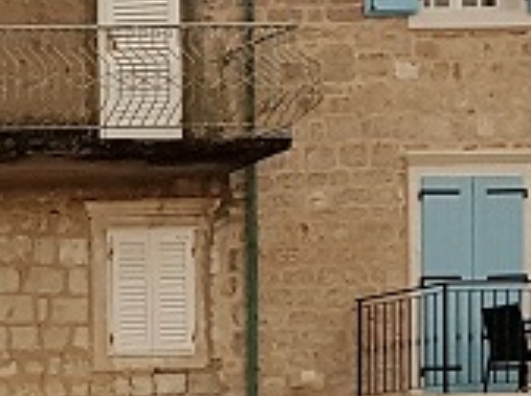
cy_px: 715
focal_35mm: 154
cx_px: -998
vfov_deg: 9.2
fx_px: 2357
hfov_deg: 10.0
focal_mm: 4.2
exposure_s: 1/50
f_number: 1.7
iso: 100
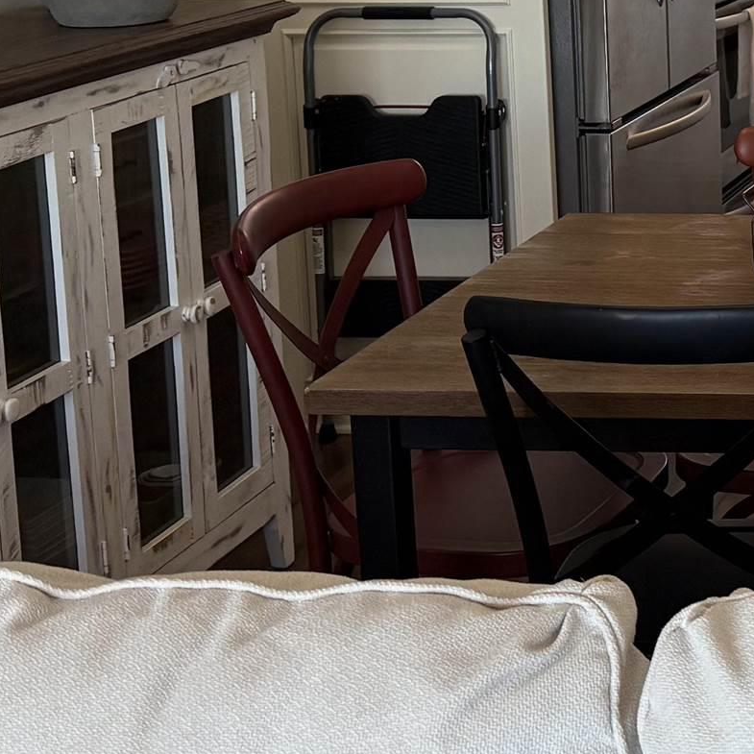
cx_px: 1010
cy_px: 51
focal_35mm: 83
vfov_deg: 20.4
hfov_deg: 19.1
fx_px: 2045
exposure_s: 1/137
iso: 200
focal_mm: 6.76
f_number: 1.78
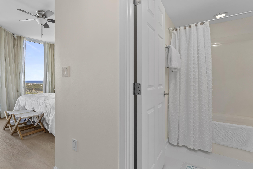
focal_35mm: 19
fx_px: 135
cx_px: 102
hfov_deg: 85.5
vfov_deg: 64.1
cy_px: 84
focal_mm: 14.9
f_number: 7.1
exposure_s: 1/8
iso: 200
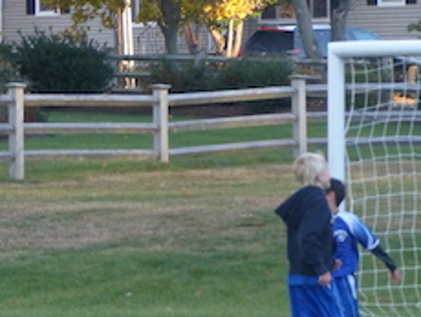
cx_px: 332
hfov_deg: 4.4
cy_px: 159
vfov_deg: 3.3
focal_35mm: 452
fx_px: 5503
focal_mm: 35.1
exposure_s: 1/400
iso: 400
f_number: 2.8
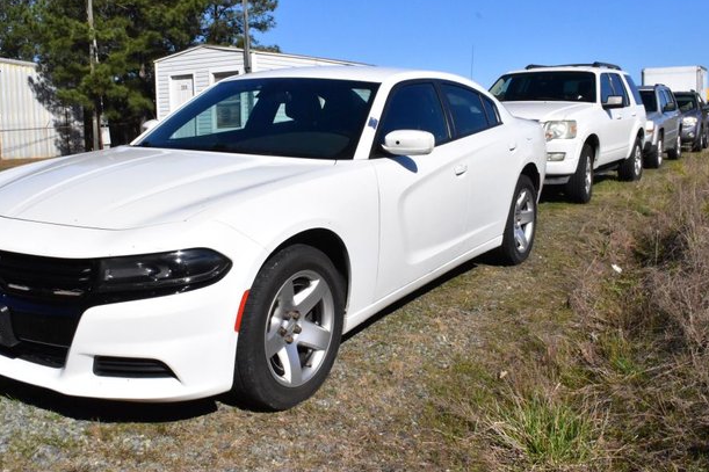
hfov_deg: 52.3
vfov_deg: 36.3
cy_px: 208
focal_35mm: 37
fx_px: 720
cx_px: 314
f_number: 25
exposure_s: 1/3200
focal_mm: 21
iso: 6400
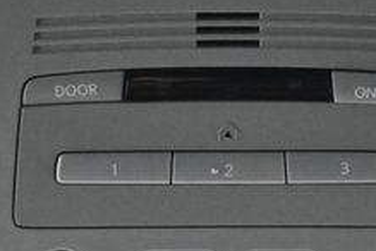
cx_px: 230
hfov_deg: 12.5
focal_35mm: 164
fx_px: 1713
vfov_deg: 8.3
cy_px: 275
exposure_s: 1/60
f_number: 4.2
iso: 8000
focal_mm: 28
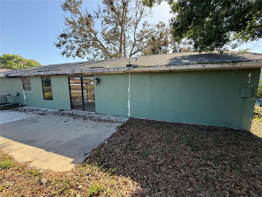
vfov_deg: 85.7
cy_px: 98
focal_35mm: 14
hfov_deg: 102.1
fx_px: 106
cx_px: 131
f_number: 2.2
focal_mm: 2.22
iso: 64
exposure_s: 1/479
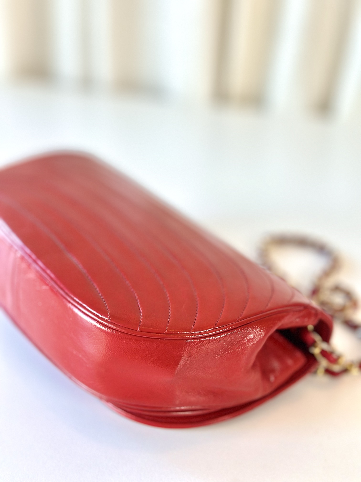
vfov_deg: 39.7
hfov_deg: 30.3
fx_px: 667
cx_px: 180
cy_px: 241
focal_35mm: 48
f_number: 1.78
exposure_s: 1/100
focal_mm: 6.86
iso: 200
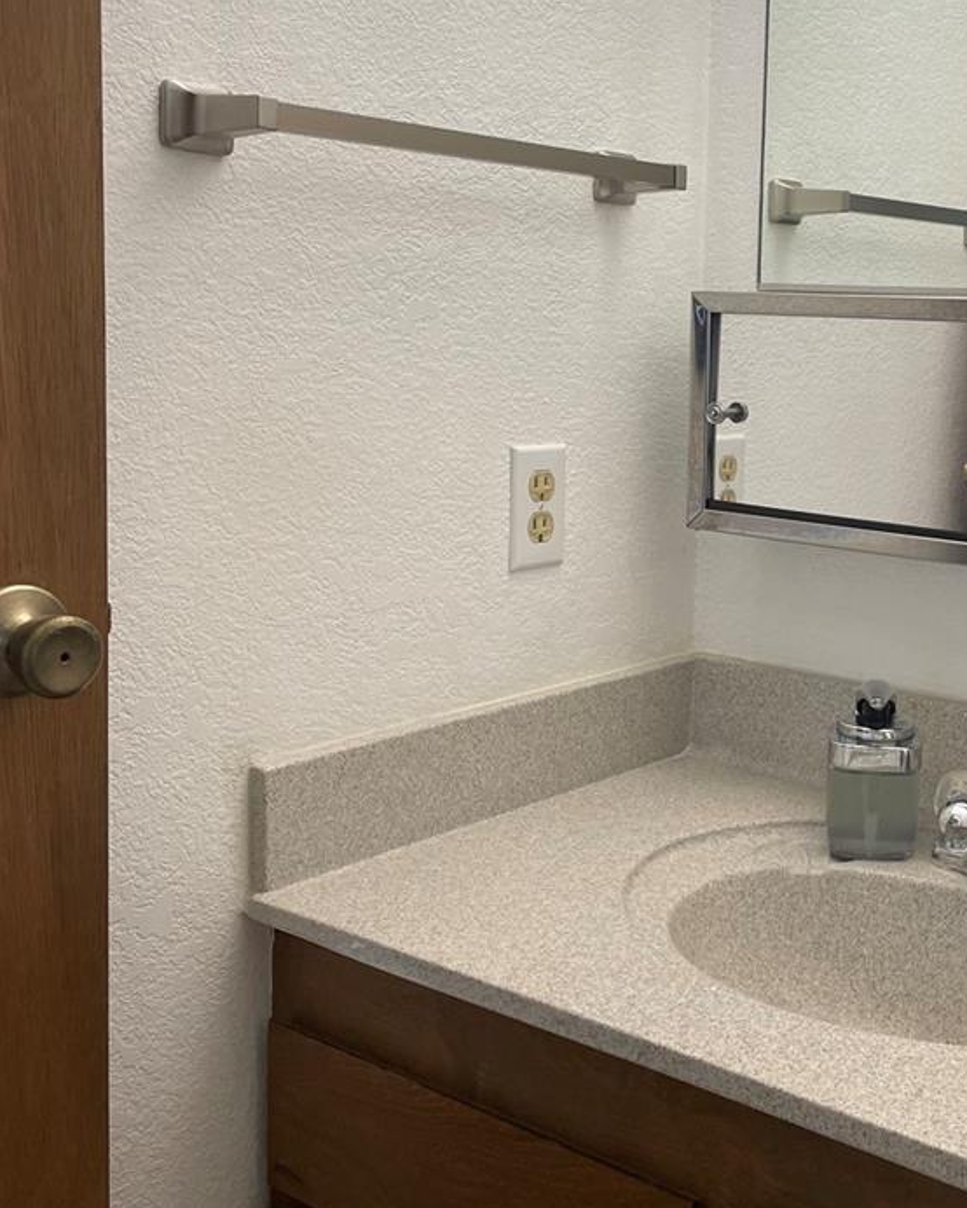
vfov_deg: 41.7
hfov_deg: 33.1
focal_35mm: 44
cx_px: 782
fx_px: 1573
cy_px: 459
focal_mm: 4.2
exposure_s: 1/120
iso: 80
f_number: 1.6
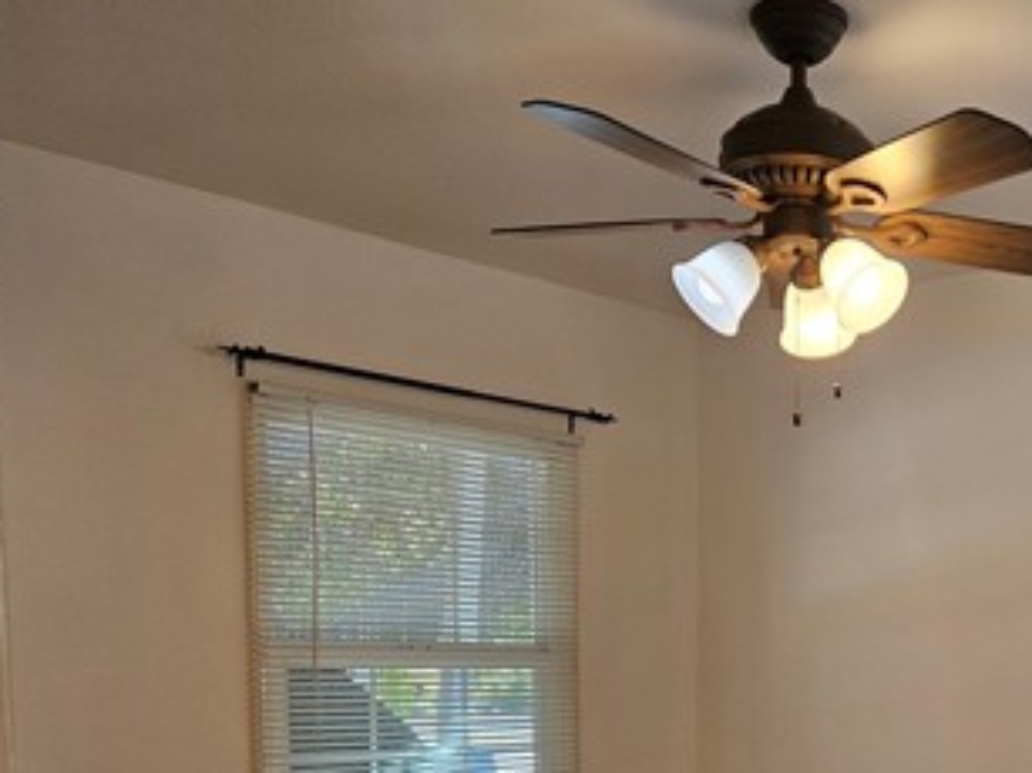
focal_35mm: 48
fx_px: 1430
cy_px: 780
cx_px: 945
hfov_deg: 36.9
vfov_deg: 28.3
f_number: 1.8
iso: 100
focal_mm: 5.4
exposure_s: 1/120
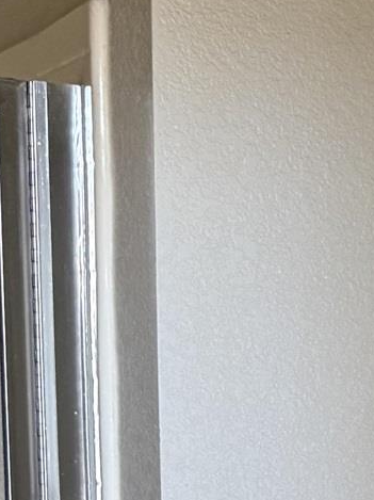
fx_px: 1702
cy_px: 755
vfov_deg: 15.4
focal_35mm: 118
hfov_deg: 11.5
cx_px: 703
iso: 200
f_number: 1.78
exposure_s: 1/90
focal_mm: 6.76
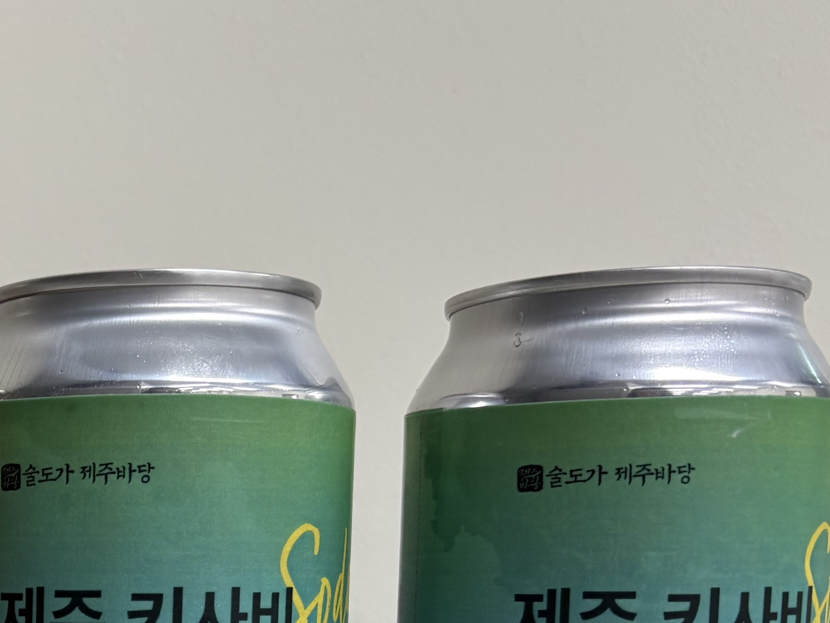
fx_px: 1678
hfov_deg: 25.3
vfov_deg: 19.4
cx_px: -133
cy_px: 814
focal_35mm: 70
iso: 100
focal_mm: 5.96
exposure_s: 1/120
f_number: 1.6
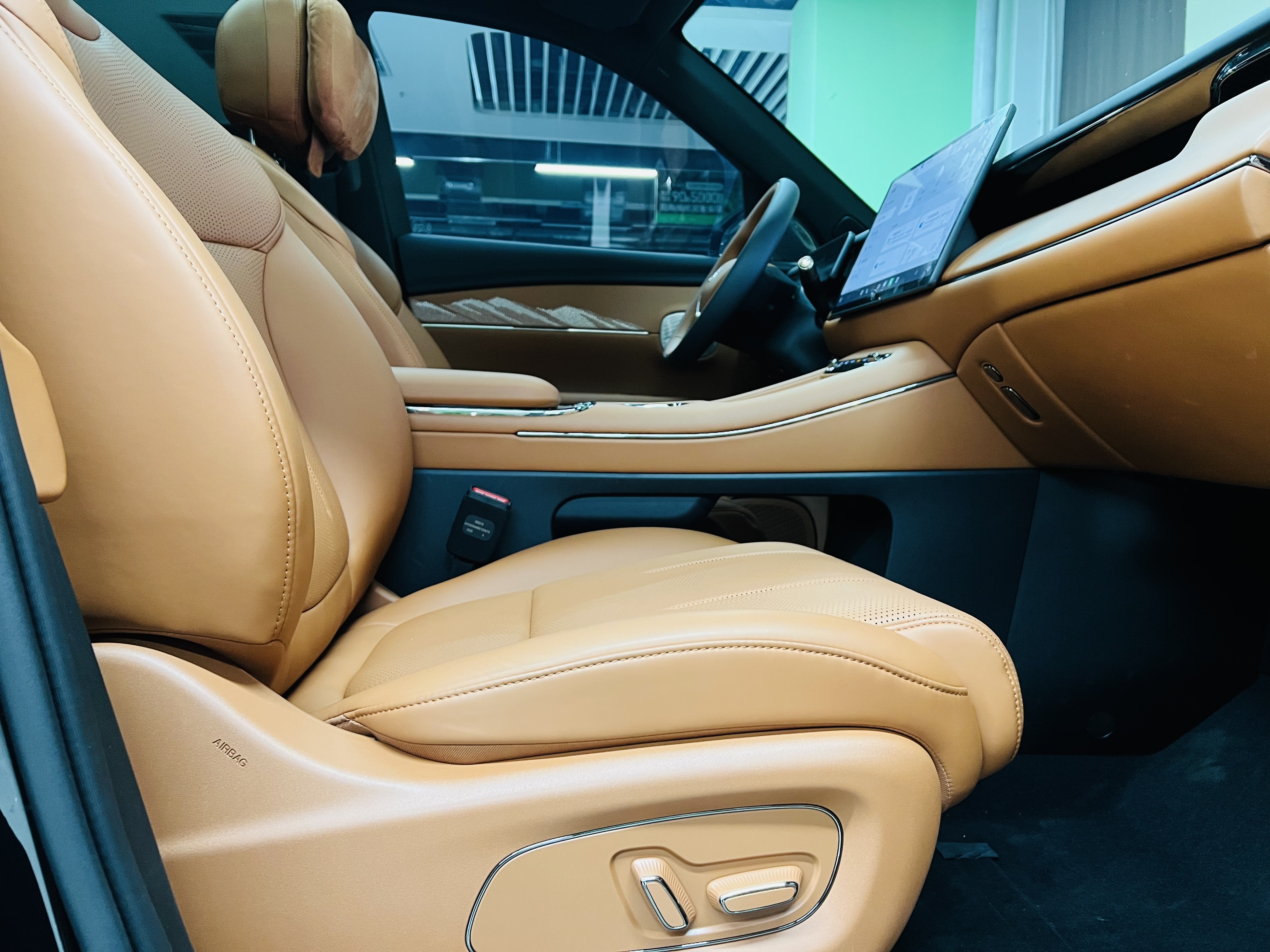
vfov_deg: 53.1
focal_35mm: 26
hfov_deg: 67.3
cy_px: 476
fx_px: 954
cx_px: 635
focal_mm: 5.7
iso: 500
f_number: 1.5
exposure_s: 1/50
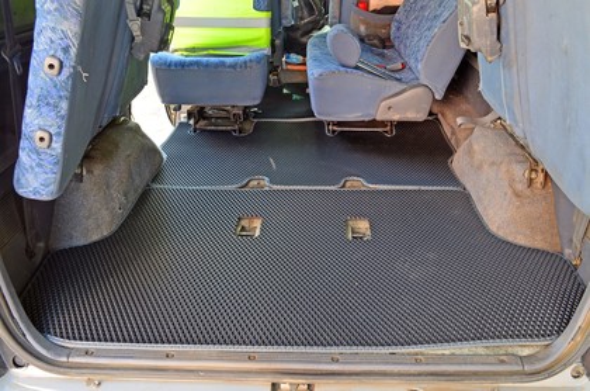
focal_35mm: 33
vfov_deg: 39.8
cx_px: 295
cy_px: 196
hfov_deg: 57.3
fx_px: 540
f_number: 8
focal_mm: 22
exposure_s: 1/20
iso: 400
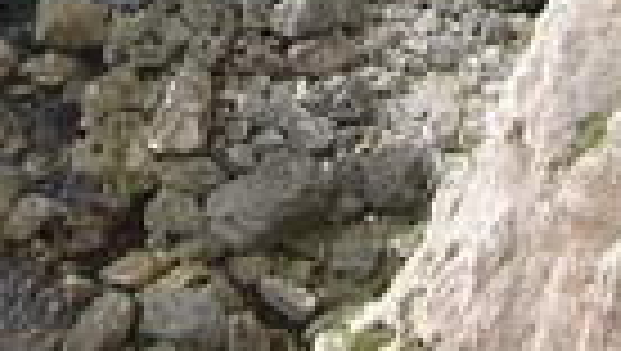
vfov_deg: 5.1
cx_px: 194
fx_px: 3709
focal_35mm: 225
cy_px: -788
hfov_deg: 9.6
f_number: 2.7
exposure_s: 1/241
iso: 50
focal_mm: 6
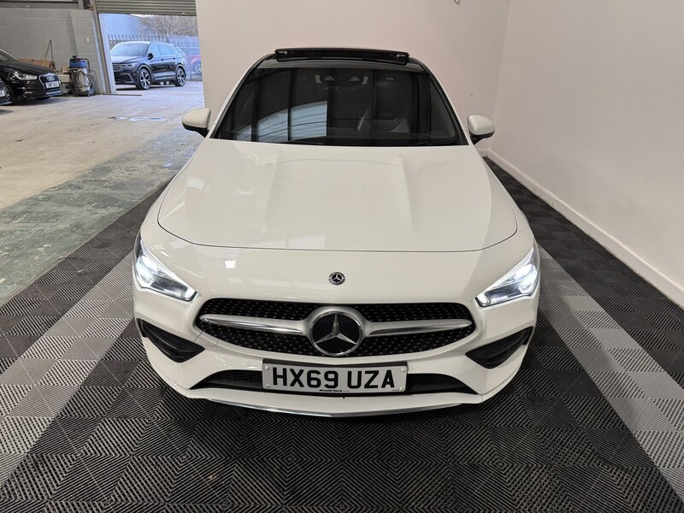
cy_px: 256
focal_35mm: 24
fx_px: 474
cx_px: 342
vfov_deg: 56.8
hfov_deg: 71.6
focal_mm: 6.76
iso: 200
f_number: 1.78
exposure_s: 1/100
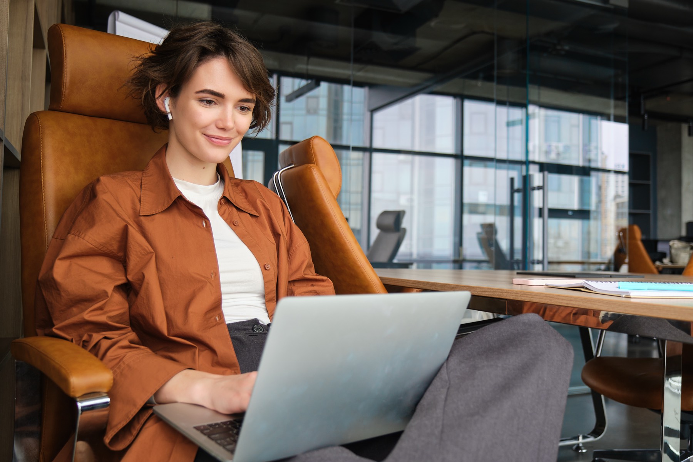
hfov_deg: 58.7
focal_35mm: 32
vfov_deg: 41.1
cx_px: 346
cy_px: 231
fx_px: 616
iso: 320
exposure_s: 1/125
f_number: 2.8
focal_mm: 21.3
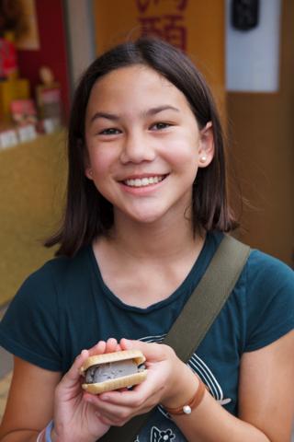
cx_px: 147
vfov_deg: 37.5
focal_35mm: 53
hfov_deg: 25.5
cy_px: 221
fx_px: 649
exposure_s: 1/340
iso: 160
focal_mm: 35
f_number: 4
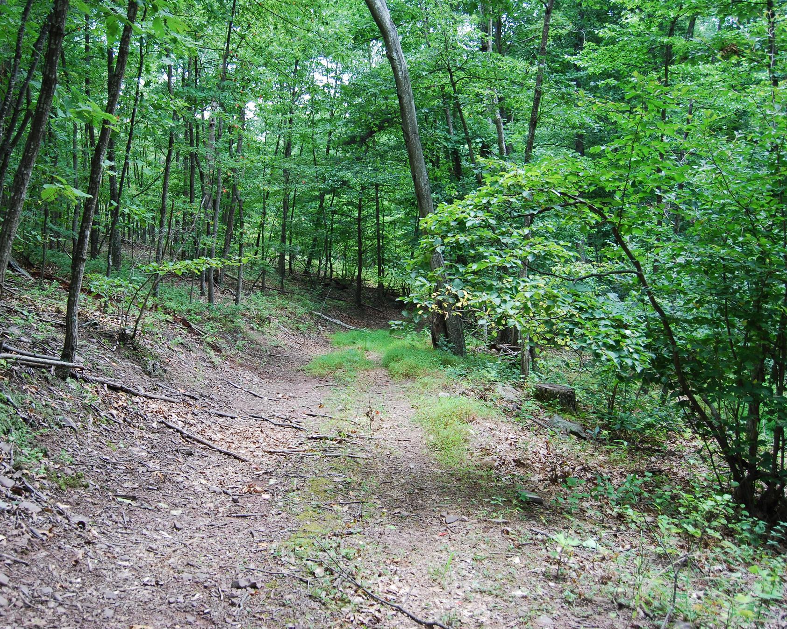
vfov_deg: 45.1
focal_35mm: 33
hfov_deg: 54.4
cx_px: 314
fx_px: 759
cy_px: 310
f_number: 4
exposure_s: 1/60
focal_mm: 19
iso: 200
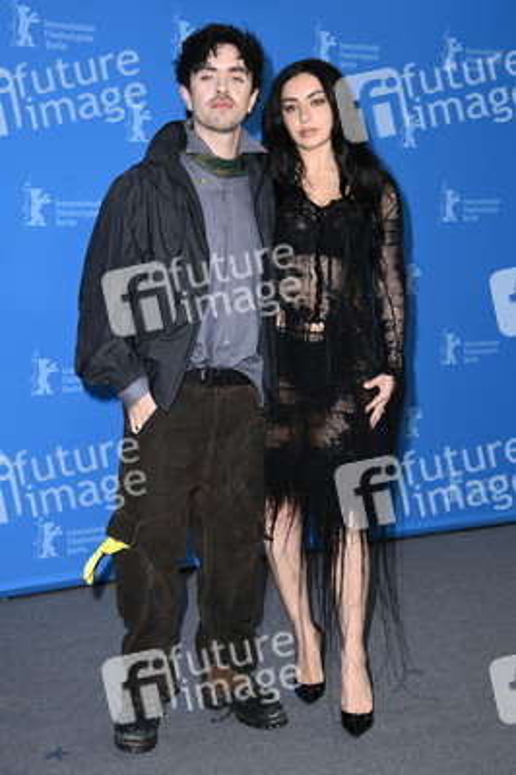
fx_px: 1206
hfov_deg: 24.2
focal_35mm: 56
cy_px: 388
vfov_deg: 35.7
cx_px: 258
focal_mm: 56
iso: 800
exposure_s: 1/250
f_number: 5.6
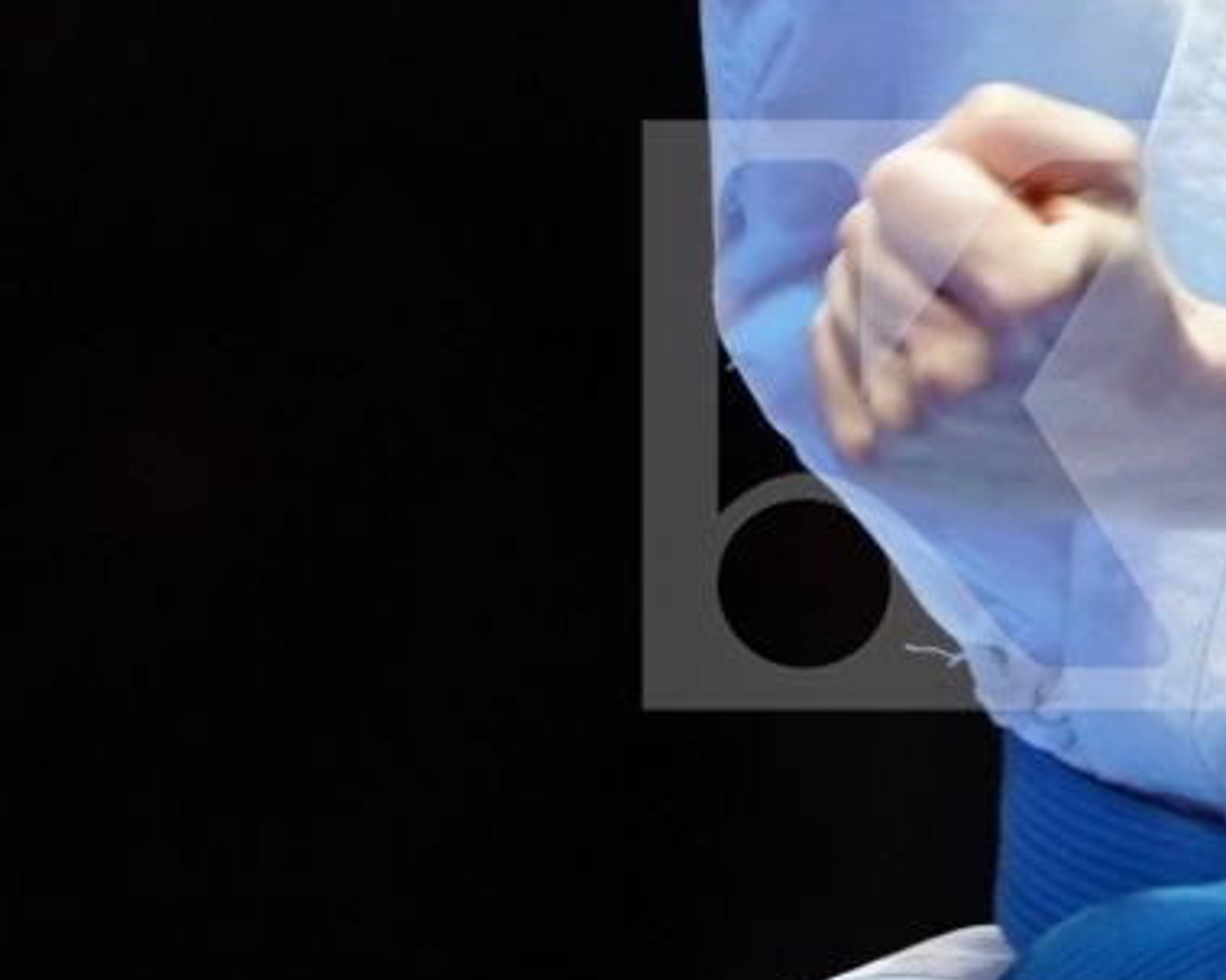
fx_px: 48029
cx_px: 945
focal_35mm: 1324
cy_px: -734
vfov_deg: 1.2
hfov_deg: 1.5
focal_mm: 198
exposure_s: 1/200
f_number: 2.8
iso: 1600
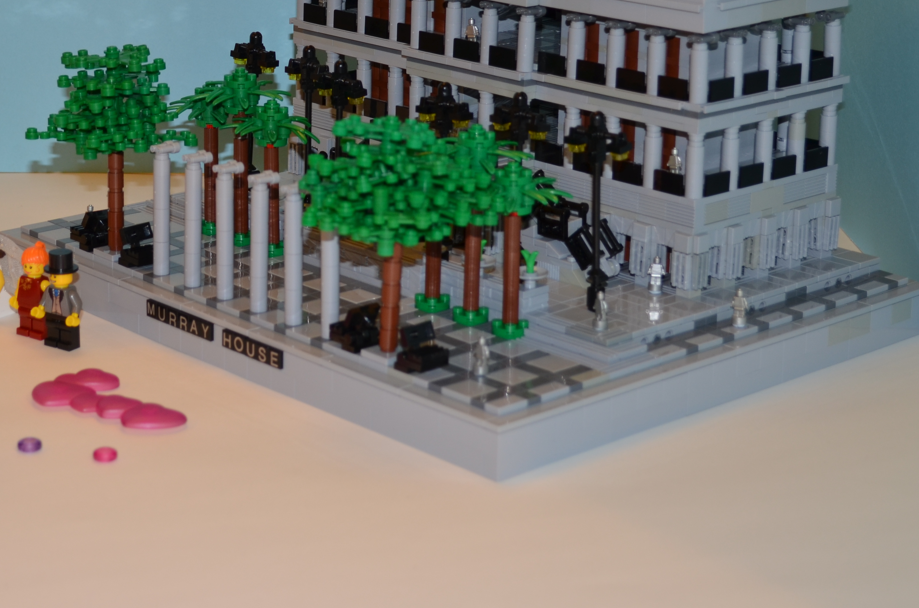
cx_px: 277
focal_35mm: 82
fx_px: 2083
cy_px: 144
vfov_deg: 16.5
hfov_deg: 24.7
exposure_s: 1/30
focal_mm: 35
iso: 200
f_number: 5.6
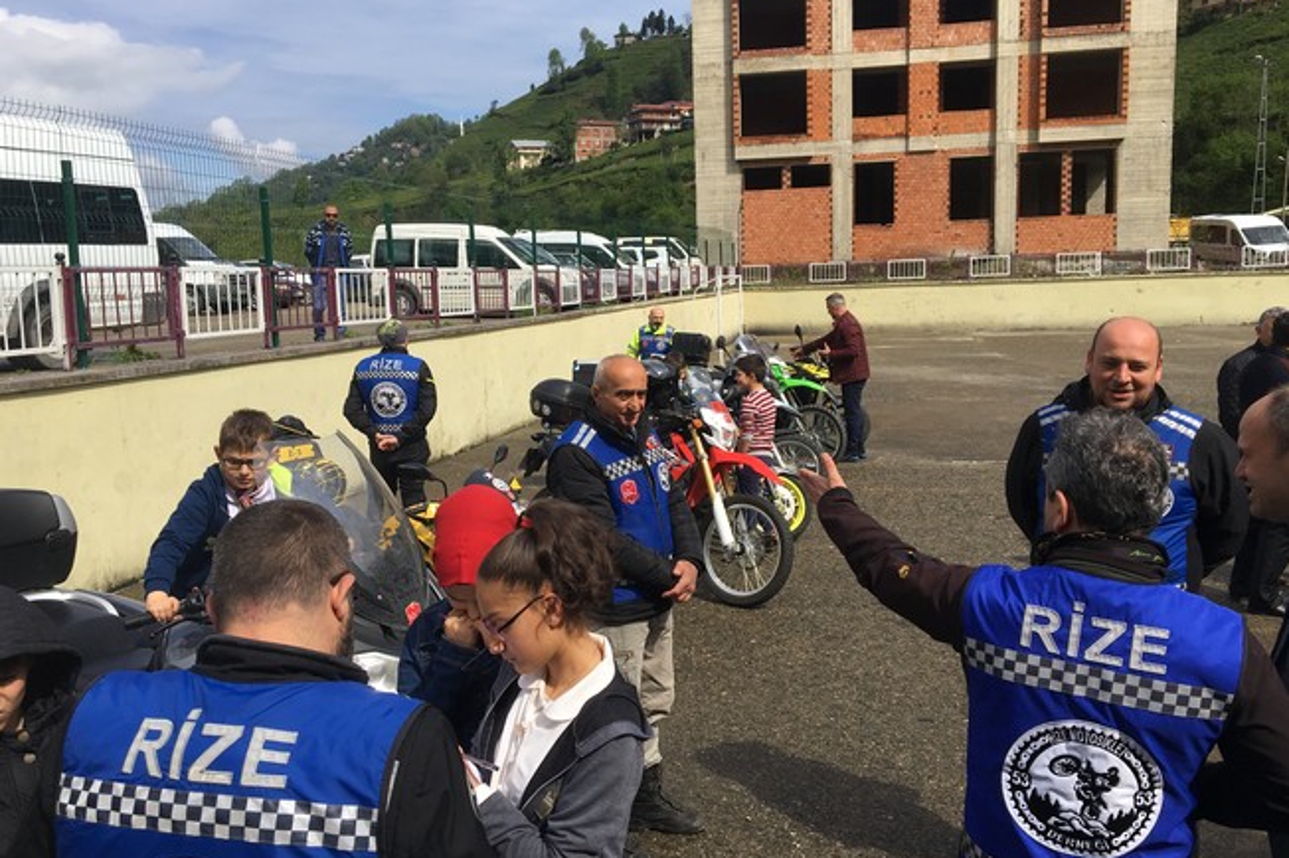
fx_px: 1109
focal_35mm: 31
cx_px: 631
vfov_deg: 42.3
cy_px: 411
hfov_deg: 60.3
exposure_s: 1/1972
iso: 25
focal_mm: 4.15
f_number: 2.2
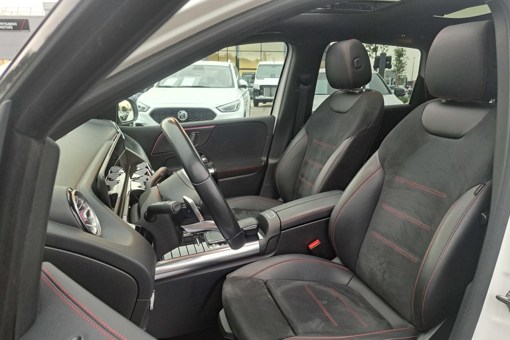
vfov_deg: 49.4
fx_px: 368
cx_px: 261
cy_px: 197
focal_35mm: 26
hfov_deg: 69.4
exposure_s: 1/60
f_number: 1.8
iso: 250
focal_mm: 5.23
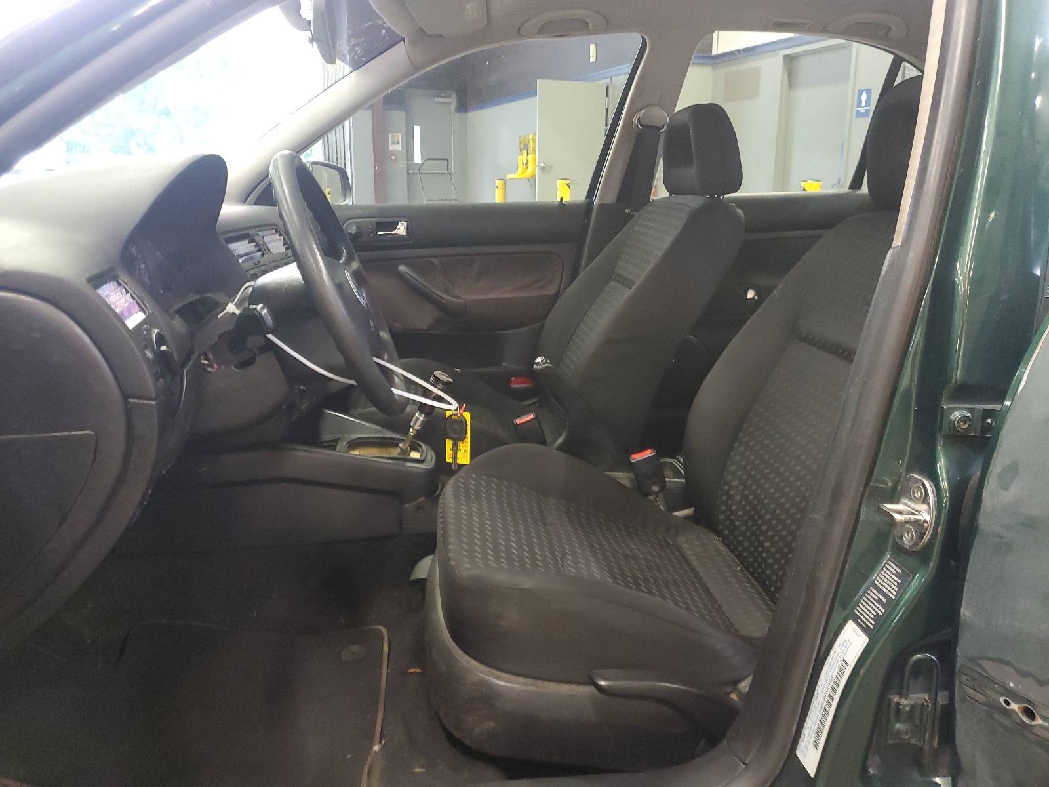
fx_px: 788
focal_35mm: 26
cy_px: 394
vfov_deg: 53.1
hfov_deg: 67.3
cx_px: 524
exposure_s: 1/17
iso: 298
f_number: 1.5
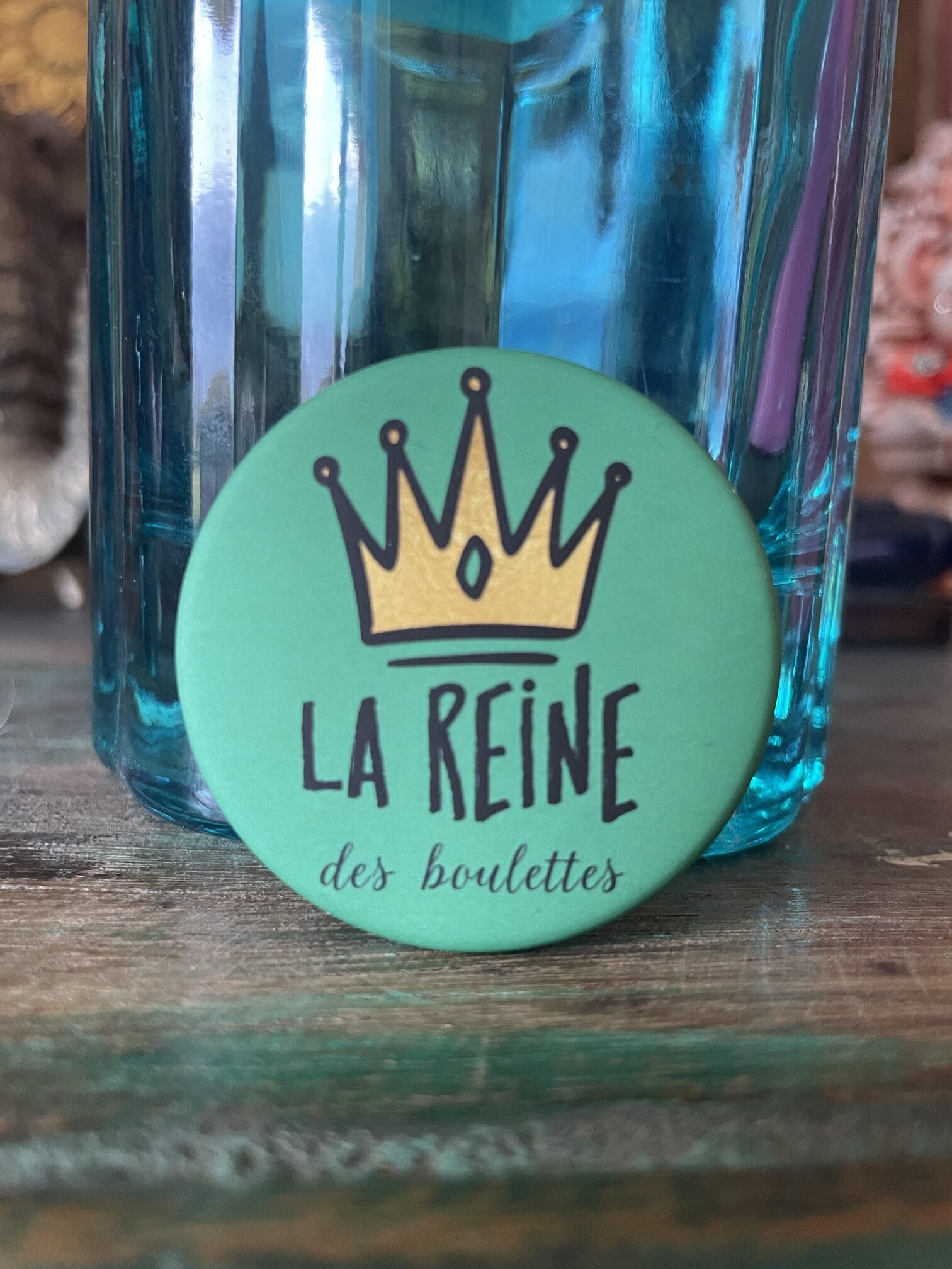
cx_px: 476
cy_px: 634
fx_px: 953
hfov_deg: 53.1
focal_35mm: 26
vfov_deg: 67.3
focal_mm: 4.2
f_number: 1.6
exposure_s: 1/60
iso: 320
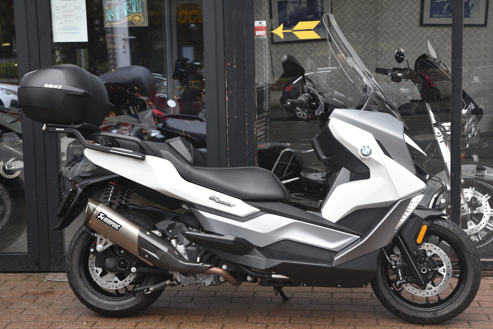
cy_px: 164
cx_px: 246
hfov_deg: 32.4
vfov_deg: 21.9
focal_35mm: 62
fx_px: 849
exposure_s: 1/250
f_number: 8
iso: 2000
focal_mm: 62
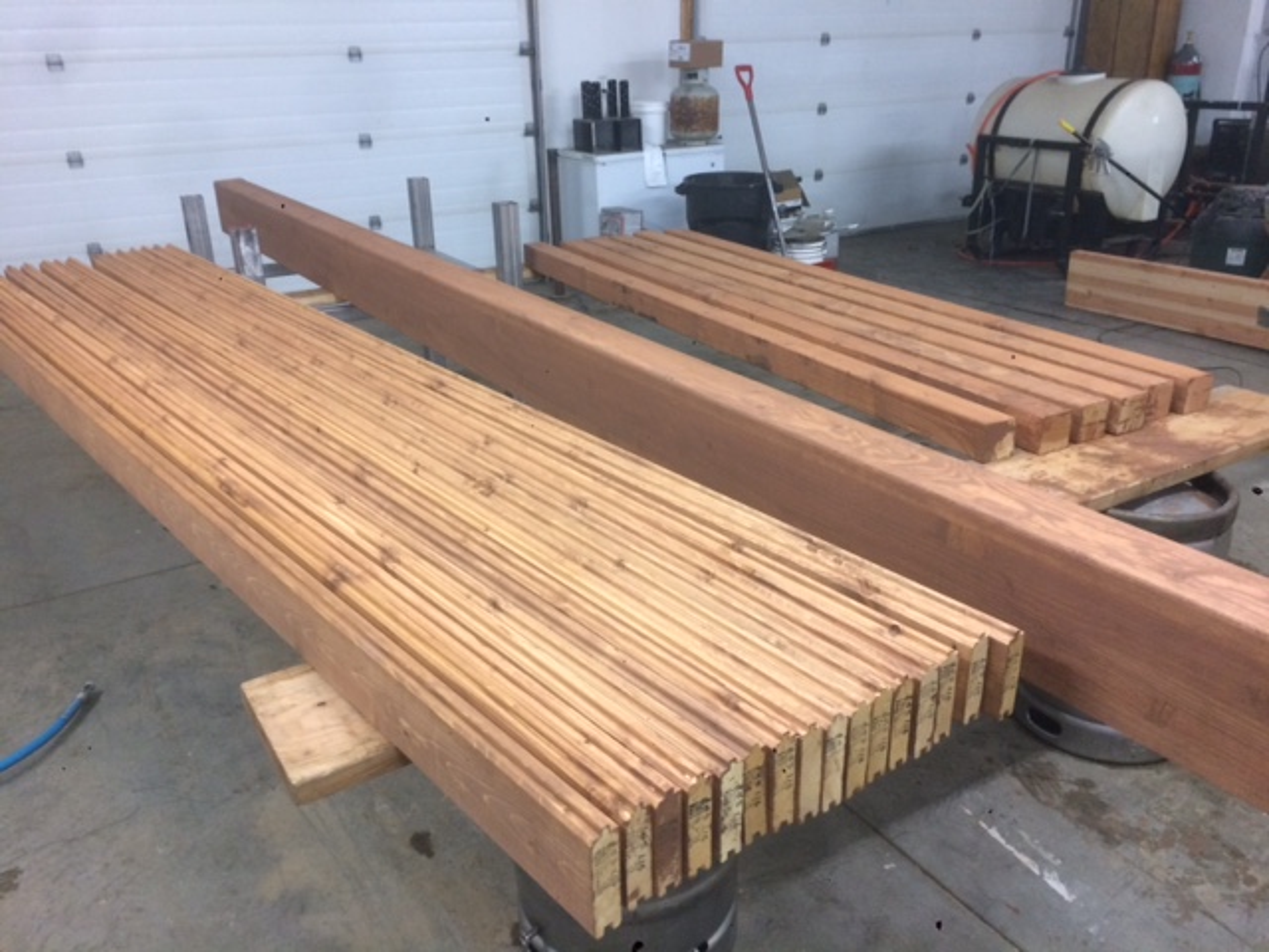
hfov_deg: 61.7
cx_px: 634
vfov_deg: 48.2
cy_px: 476
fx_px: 1063
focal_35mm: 29
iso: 160
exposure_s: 1/30
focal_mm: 4.15
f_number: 2.2
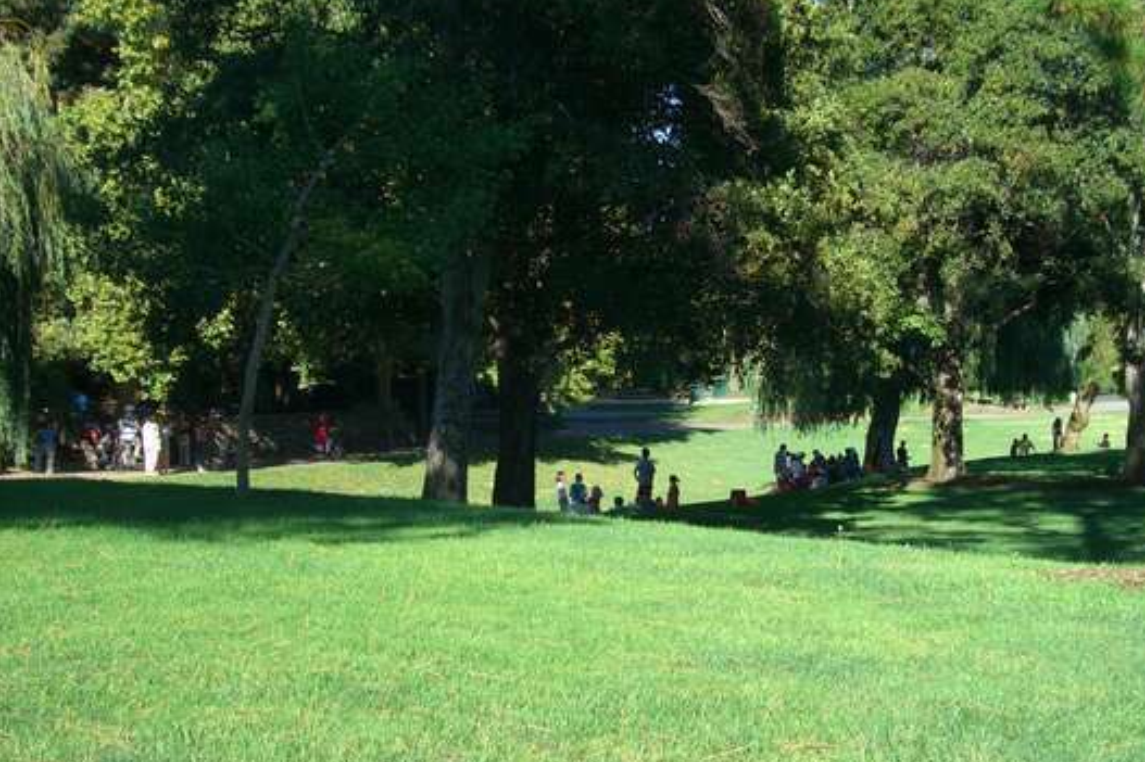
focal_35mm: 60
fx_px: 1908
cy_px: 421
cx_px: 621
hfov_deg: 33.4
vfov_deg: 22.6
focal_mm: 7.9
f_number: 2.8
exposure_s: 1/400
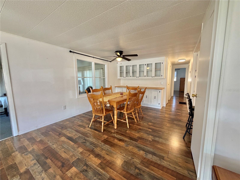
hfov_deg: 102.1
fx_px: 97
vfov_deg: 85.7
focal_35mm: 14
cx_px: 120
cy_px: 90
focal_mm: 2.22
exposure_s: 1/120
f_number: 2.2
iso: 250
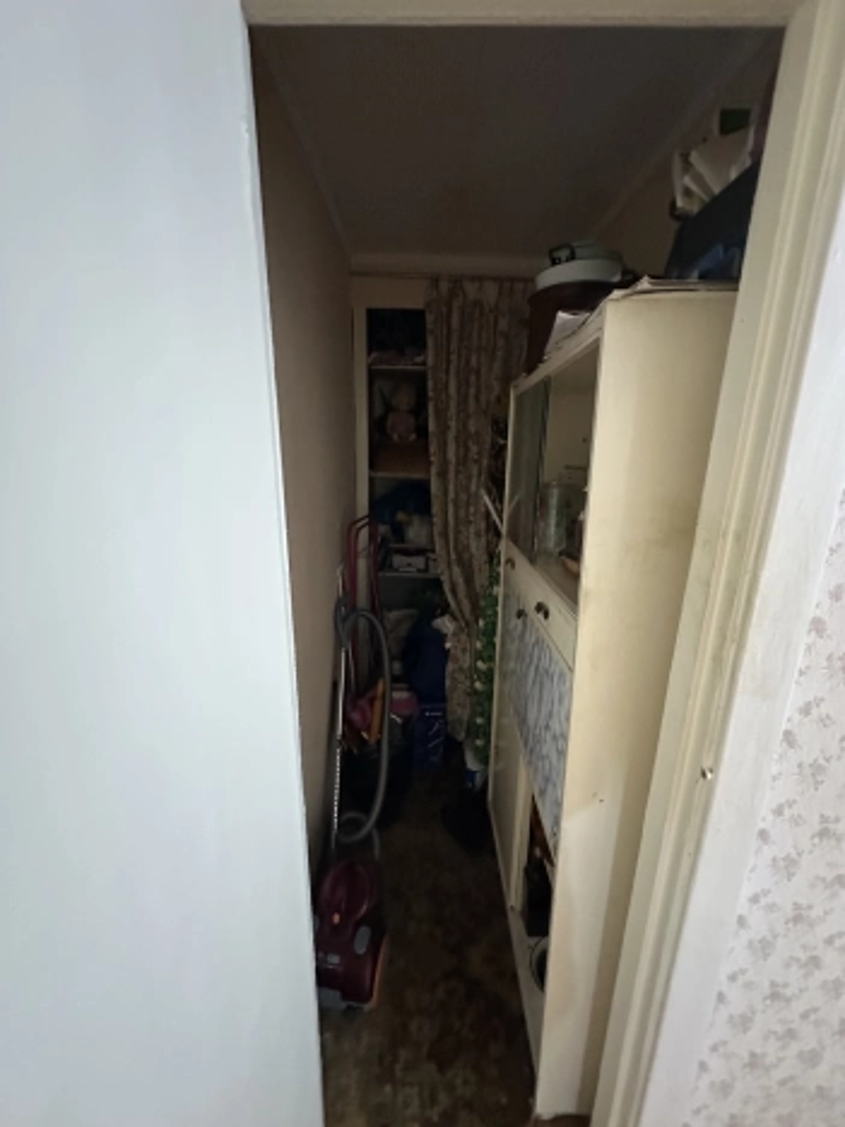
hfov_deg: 85.7
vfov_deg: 102.1
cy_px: 564
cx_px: 422
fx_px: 456
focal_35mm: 14
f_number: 2.2
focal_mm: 2.22
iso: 1250
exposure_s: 1/34
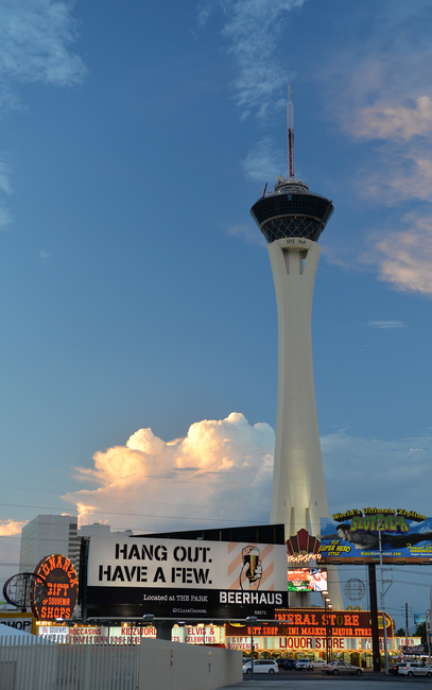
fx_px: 1016
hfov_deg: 24.0
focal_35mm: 54
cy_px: 343
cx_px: 232
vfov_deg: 37.5
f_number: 4.5
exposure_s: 1/80
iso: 400
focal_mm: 50
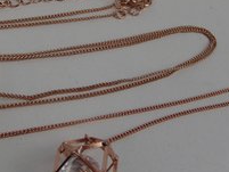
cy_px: 79
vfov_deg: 23.3
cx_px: 84
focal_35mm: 63
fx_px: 417
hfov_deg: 30.6
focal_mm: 6.64
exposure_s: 1/160
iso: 160
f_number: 4.7
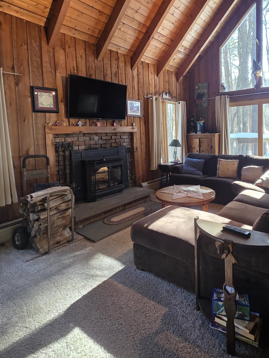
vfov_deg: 80.7
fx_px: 207
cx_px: 164
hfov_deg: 65.2
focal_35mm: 20
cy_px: 142
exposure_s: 1/120
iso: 200
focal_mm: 2.2
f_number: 1.9
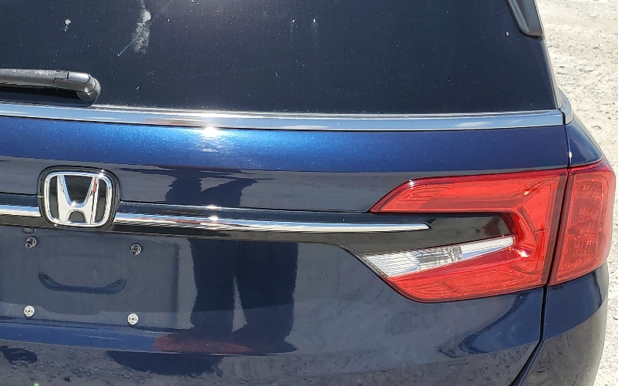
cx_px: 127
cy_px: 186
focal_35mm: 55
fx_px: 926
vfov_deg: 23.5
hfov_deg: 35.7
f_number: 1.5
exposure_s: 1/5000
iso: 50
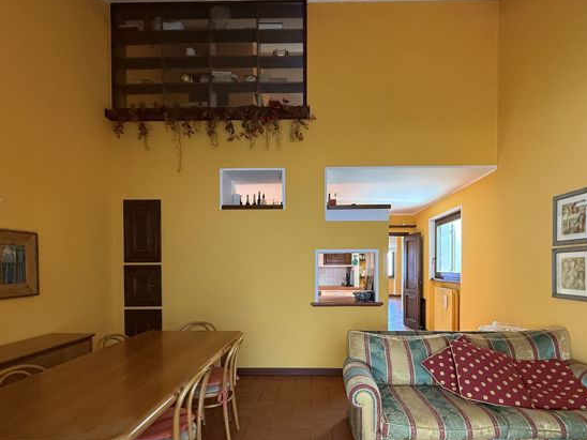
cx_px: 309
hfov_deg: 87.7
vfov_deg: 70.6
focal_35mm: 18
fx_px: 305
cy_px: 271
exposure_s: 1/62
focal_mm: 2.22
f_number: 2.2
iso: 400
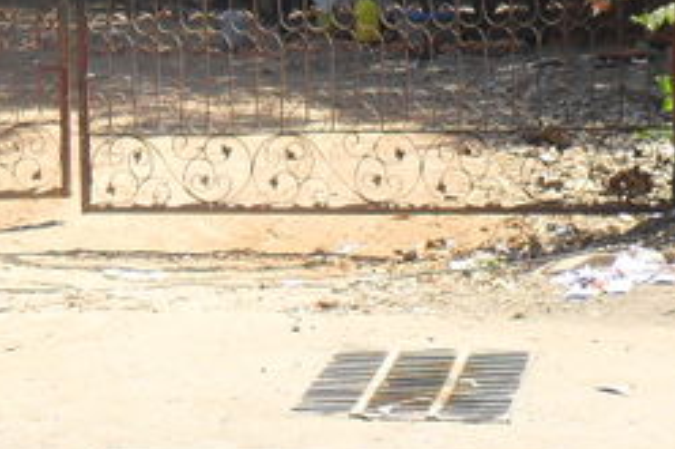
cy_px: -88
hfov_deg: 16.8
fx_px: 2267
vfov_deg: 11.1
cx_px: 166
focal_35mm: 121
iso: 100
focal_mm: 6.6
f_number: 4
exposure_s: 1/350
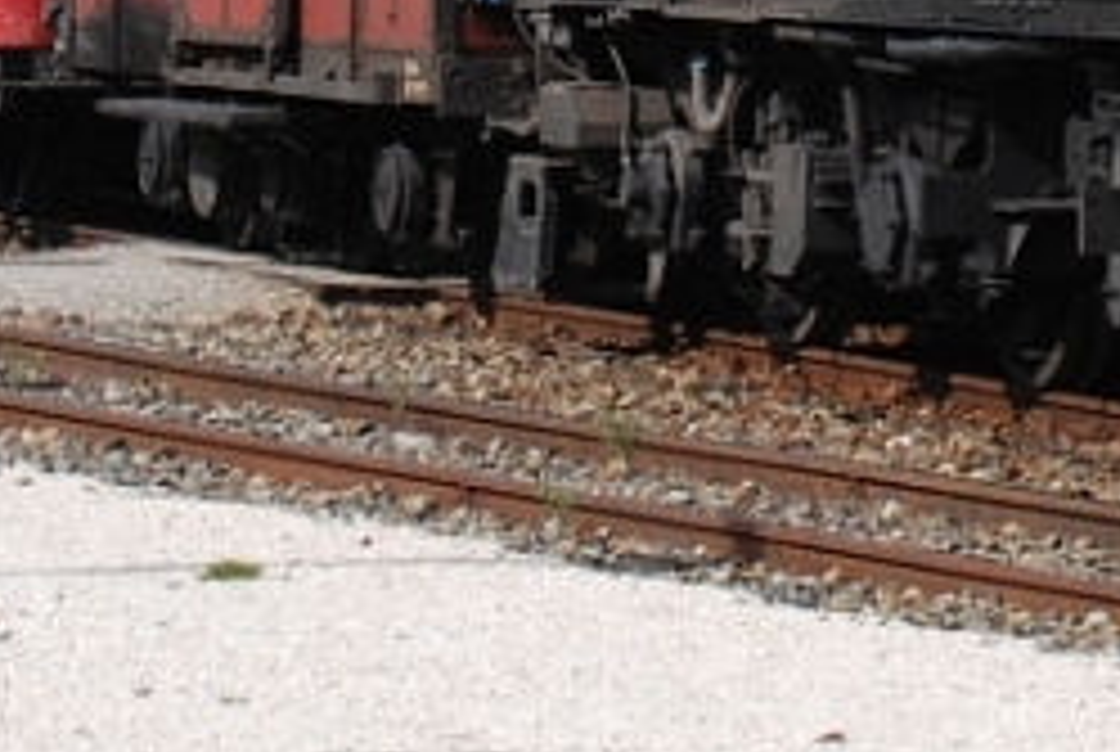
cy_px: -588
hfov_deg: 7.1
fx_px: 9007
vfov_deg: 4.7
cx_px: 814
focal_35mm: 289
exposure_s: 1/320
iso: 200
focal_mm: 40
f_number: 8
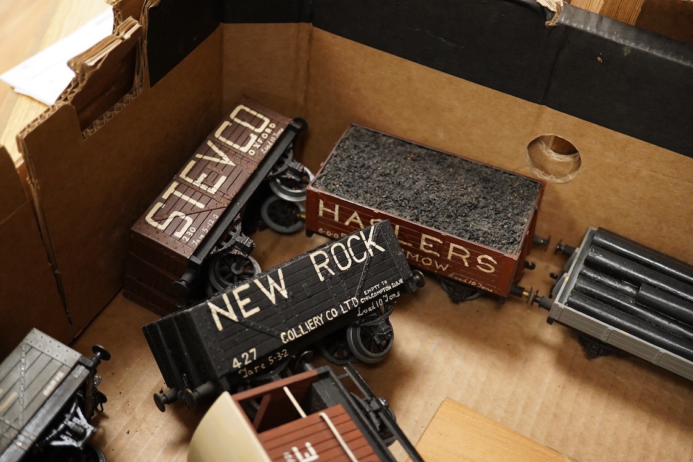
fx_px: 866
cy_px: 231
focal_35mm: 45
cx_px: 346
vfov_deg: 29.9
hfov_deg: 43.6
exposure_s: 1/160
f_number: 3.5
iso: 2500
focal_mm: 30
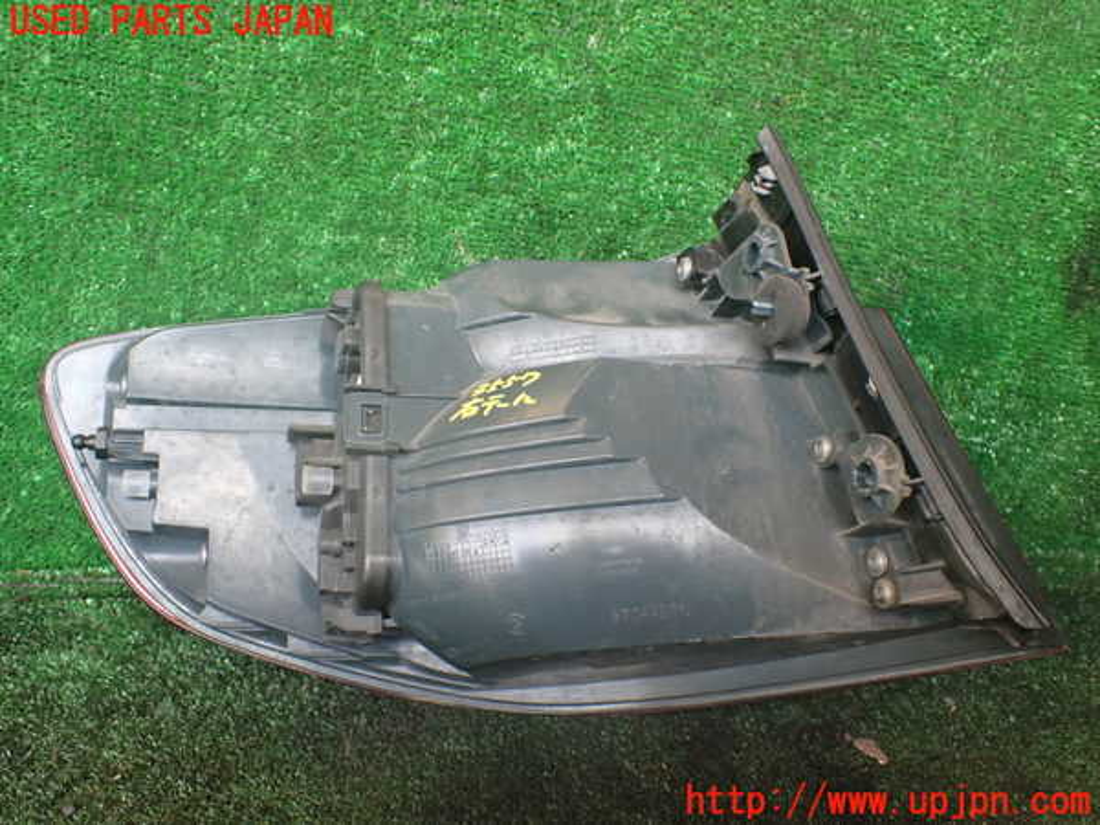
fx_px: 953
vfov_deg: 46.8
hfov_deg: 60.0
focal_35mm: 30
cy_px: 412
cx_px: 550
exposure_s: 1/125
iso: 400
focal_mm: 5.4
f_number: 2.3
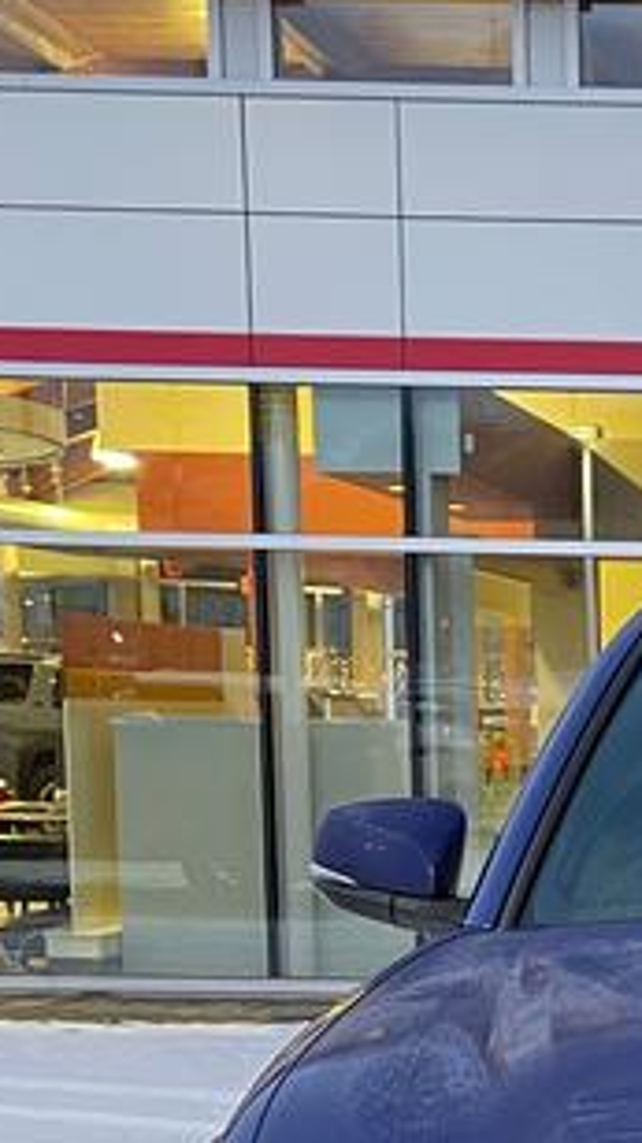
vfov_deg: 24.1
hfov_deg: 13.0
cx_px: 1132
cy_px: 1087
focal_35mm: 85
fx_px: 2575
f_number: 1.6
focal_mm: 5.1
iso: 250
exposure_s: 1/60
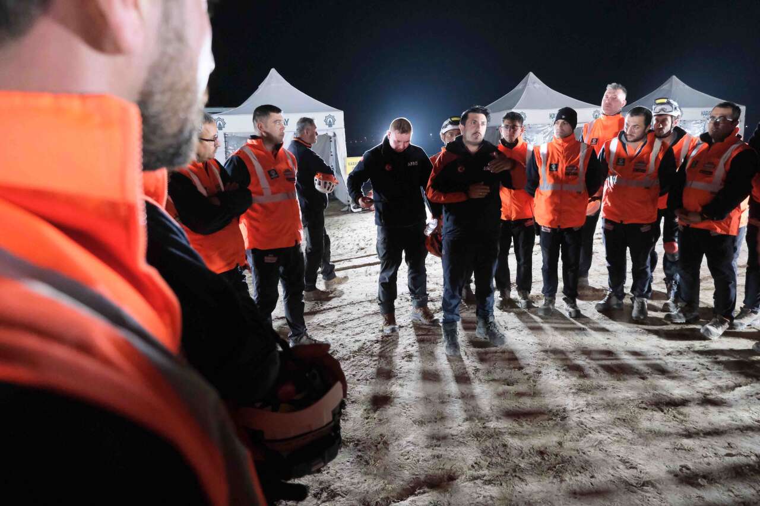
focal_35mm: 23
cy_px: 253
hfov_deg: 76.1
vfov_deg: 55.1
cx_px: 380
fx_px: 485
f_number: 3.5
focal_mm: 15.2
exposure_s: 1/100
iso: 6400
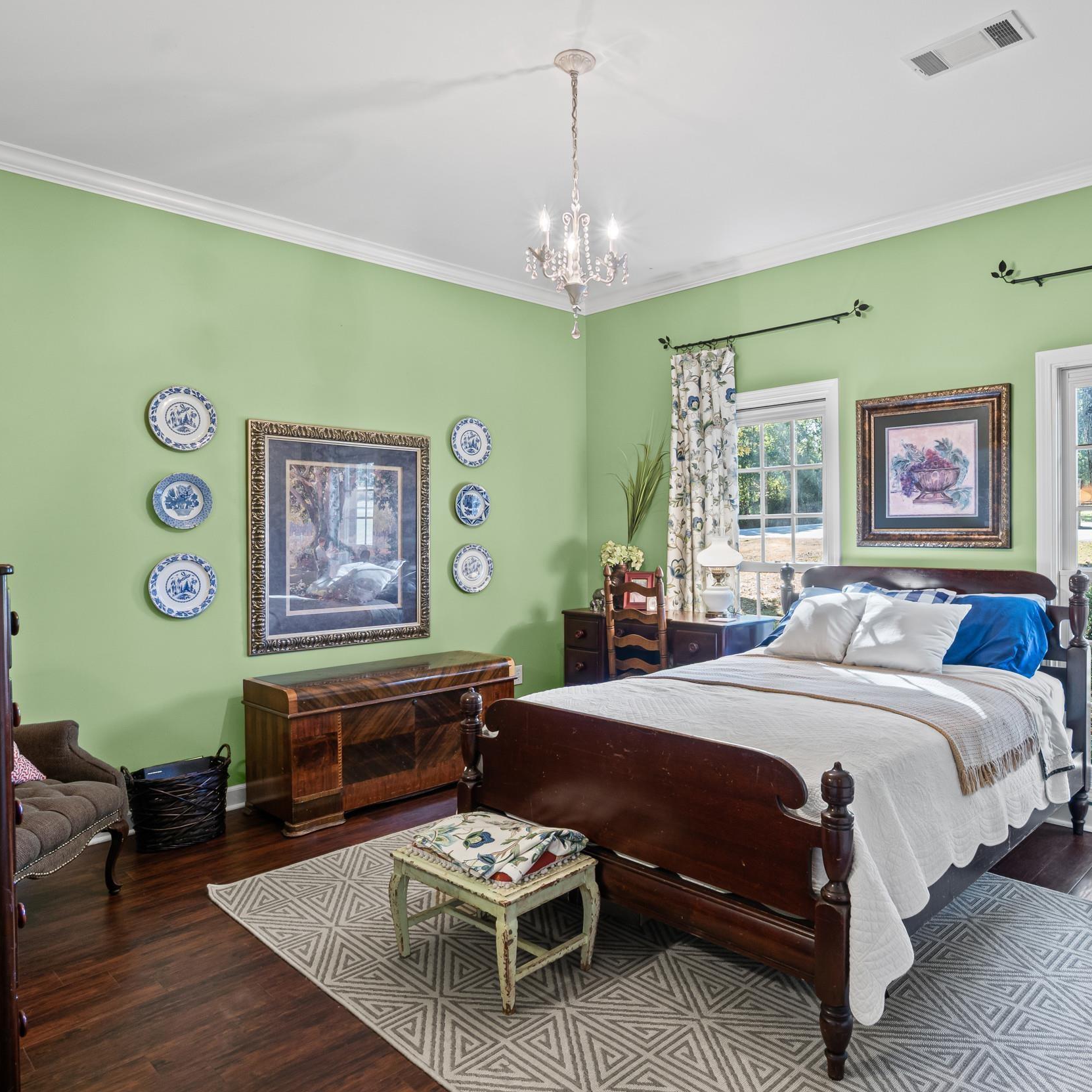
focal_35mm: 23
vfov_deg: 67.3
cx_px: 639
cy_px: 546
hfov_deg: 66.8
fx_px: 821
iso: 250
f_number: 9
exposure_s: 1.3
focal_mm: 12
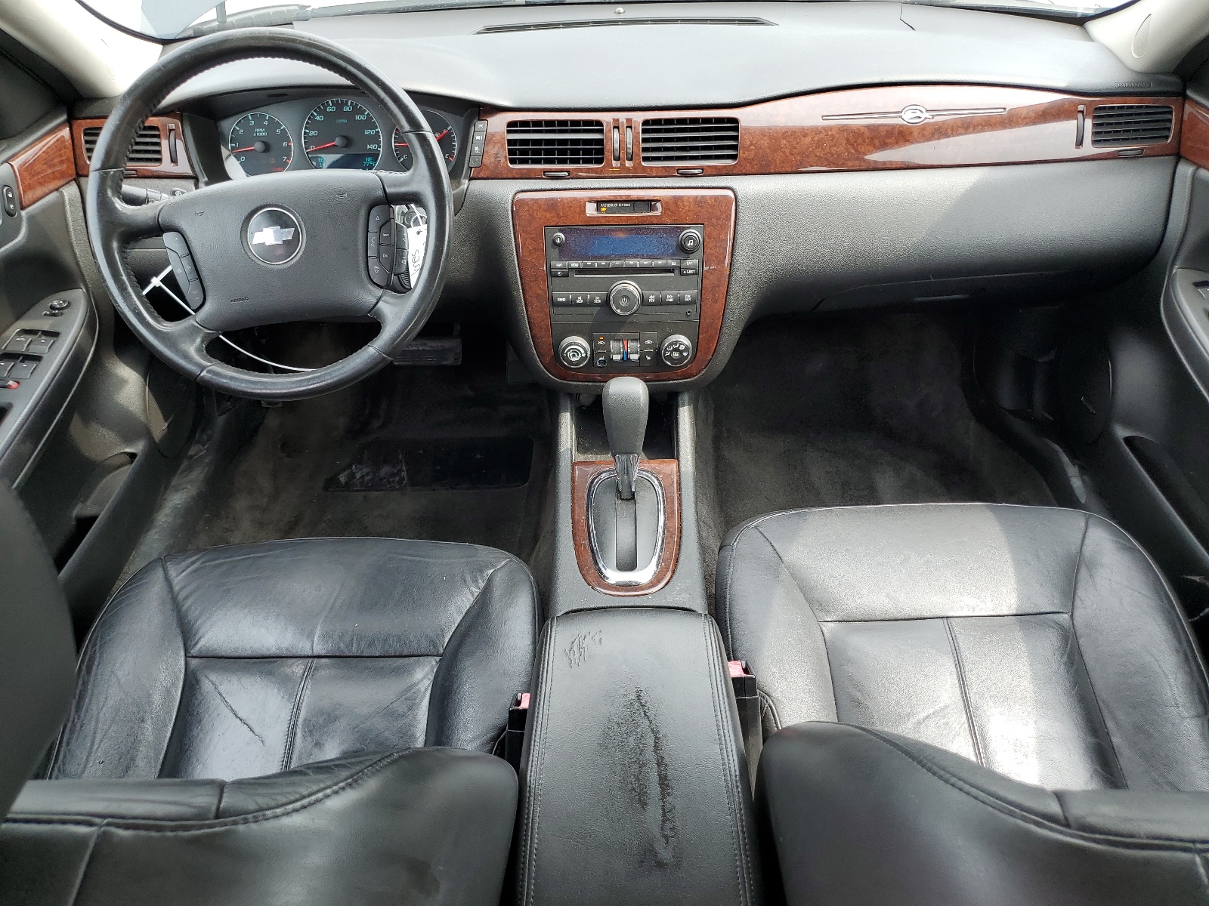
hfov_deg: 67.3
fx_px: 908
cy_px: 453
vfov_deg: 53.1
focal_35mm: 26
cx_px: 604
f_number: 1.5
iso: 50
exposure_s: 1/213
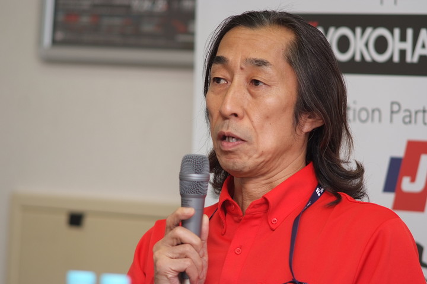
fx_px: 3202
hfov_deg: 7.6
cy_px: 142
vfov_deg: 5.1
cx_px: 214
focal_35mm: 270
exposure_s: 1/125
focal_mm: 180
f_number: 2.8
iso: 400
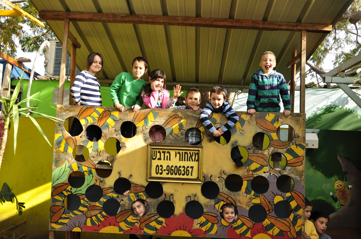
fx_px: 361
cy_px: 120
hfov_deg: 53.2
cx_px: 180
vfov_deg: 36.8
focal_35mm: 36
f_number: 5.6
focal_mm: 24
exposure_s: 1/125
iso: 200
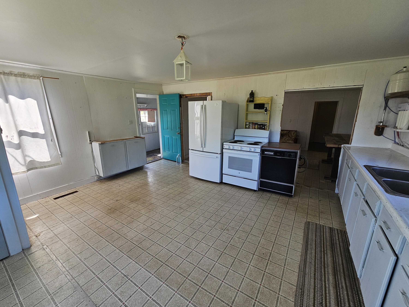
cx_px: 204
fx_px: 154
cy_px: 154
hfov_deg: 106.2
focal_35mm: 13
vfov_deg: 89.9
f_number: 2.2
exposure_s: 1/106
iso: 50
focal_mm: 2.2
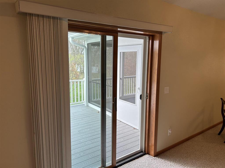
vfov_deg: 53.1
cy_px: 84
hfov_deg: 67.3
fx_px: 169
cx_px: 112
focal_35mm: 26
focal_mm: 5.7
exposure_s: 1/148
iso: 32
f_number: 1.5
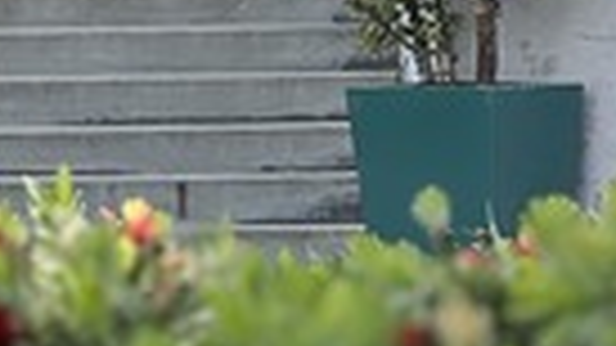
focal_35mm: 367
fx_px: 5993
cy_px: -420
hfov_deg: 5.8
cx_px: -259
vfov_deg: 3.3
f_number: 2.8
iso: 25
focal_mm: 9
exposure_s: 1/173
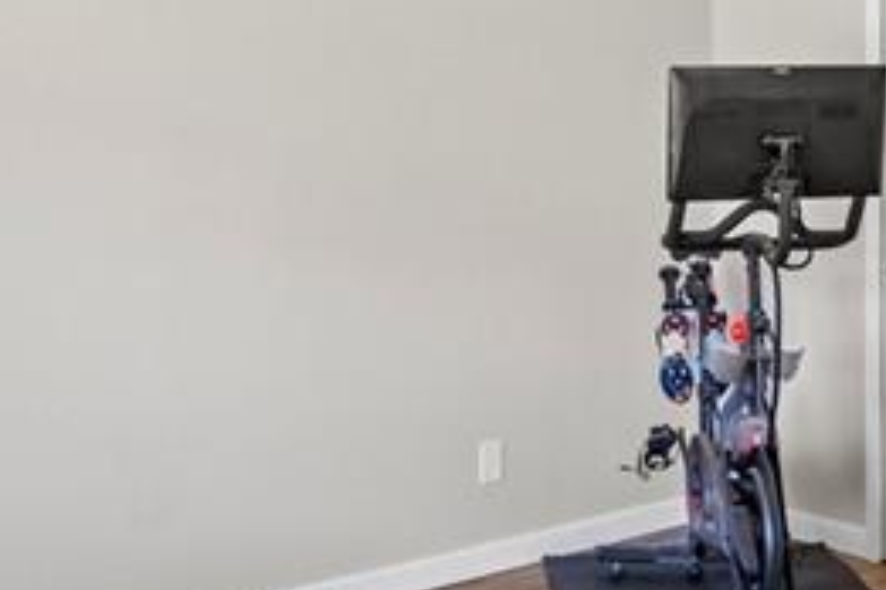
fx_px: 1354
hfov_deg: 35.1
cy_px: 142
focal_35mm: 55
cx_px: 703
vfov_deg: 24.3
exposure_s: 1/3
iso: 200
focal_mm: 14
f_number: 7.1
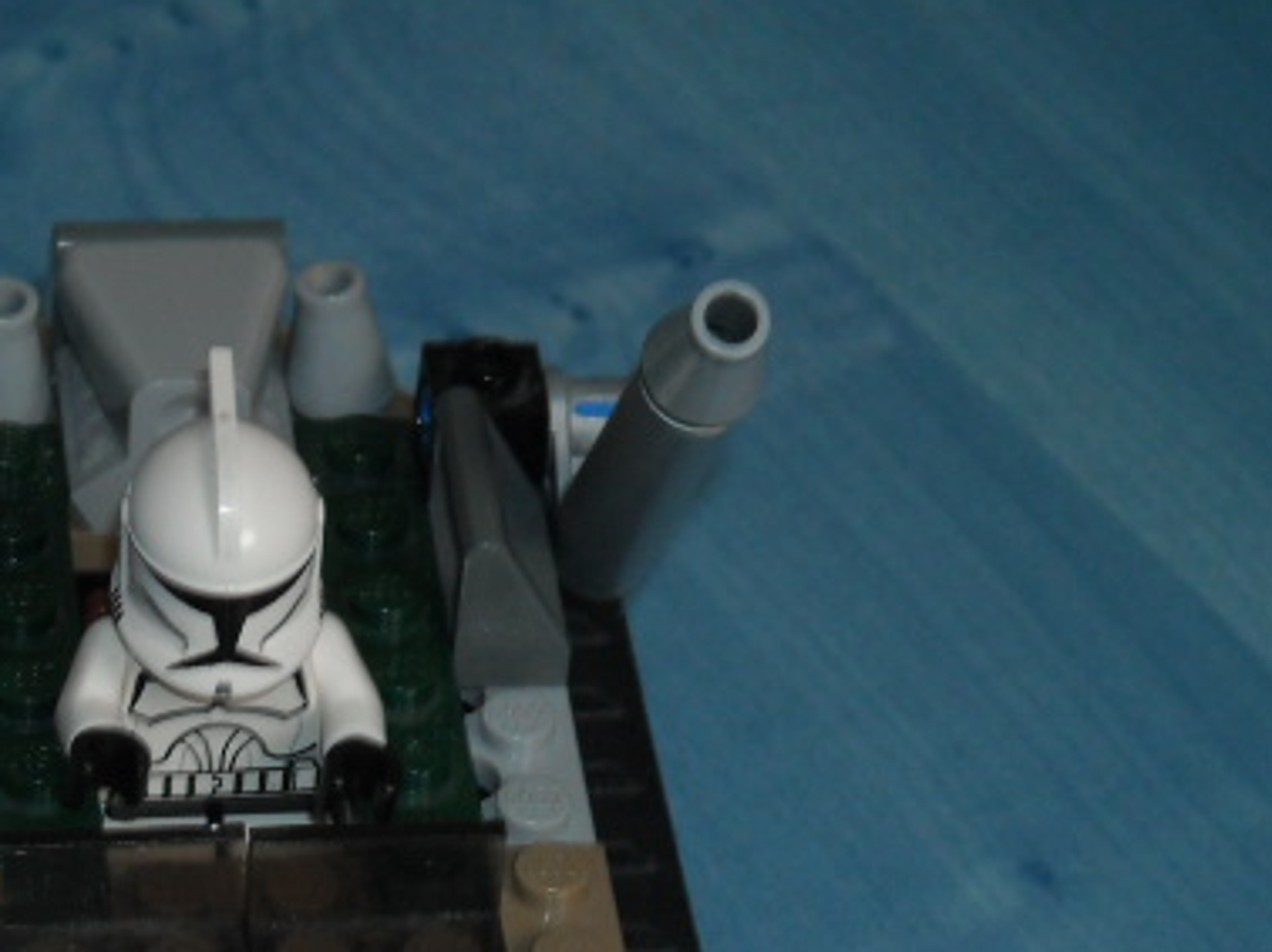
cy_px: 713
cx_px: 323
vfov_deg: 8.3
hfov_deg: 11.1
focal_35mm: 178
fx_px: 6537
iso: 200
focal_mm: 17.1
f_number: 4.7
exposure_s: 1/76
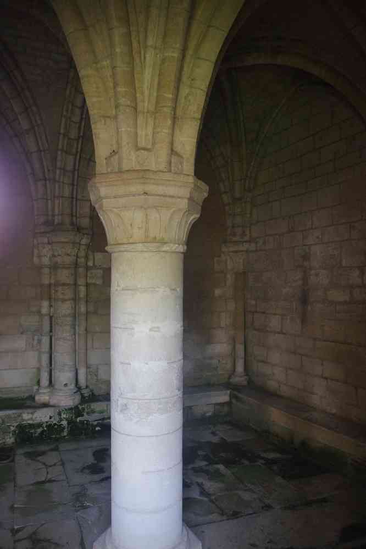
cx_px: 183
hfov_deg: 47.9
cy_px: 274
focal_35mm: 27
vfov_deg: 67.4
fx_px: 412
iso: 3200
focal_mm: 18
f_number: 5.6
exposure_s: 1/40
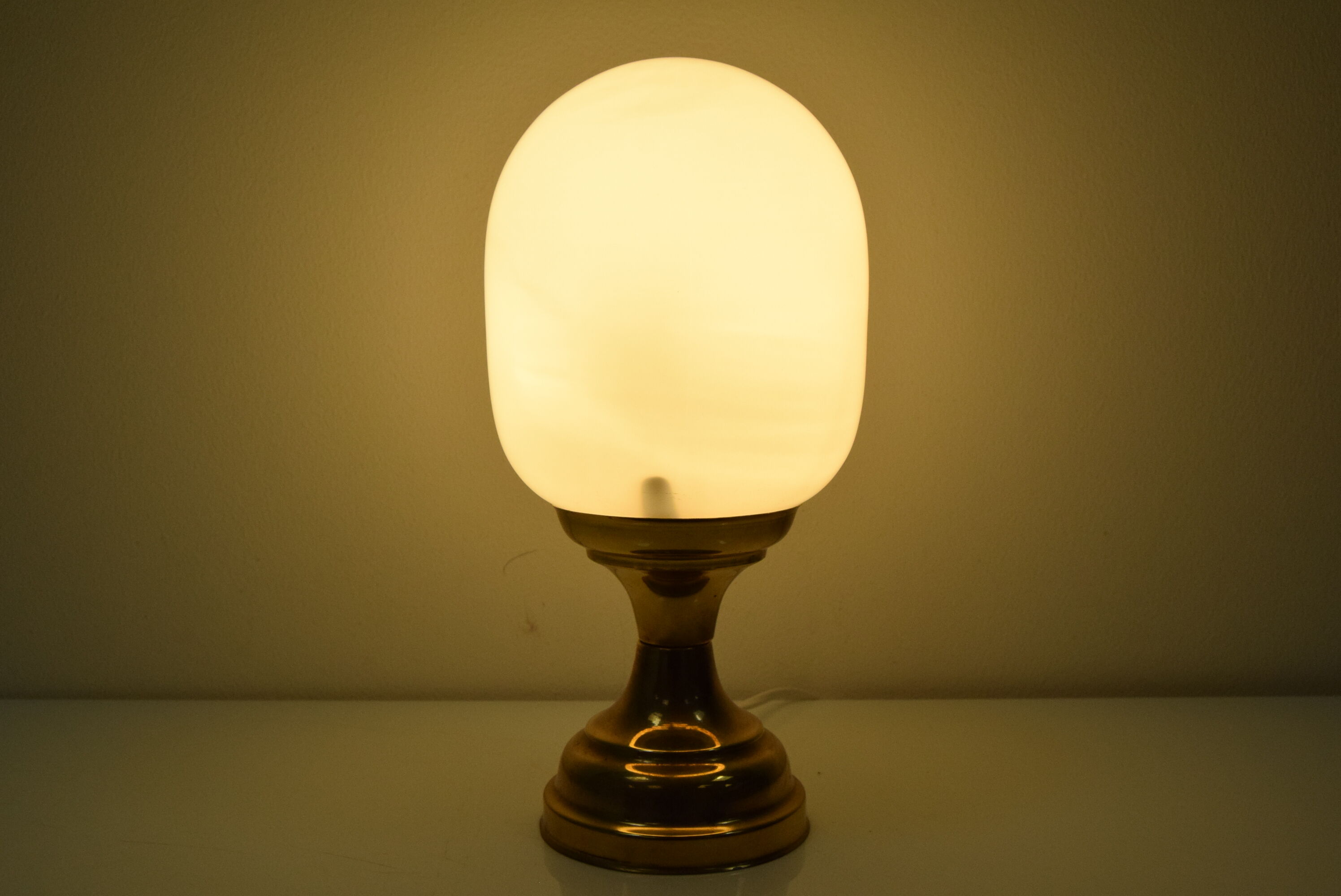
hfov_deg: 46.4
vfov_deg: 31.9
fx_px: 1566
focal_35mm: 42
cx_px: 670
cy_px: 448
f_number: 10
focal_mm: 28
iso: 1600
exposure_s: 1/400
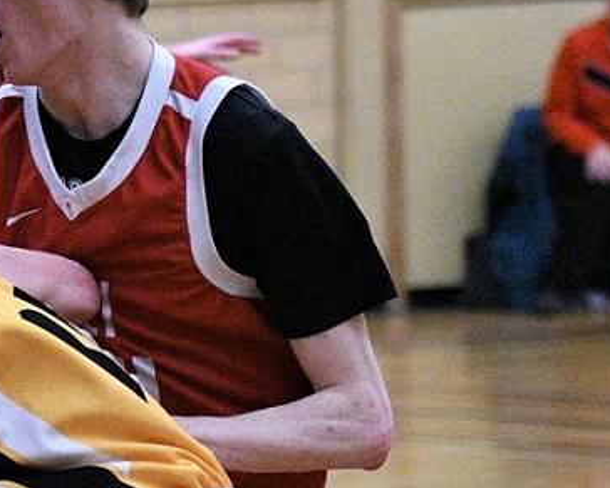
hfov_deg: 6.5
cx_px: -142
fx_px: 5342
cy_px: 414
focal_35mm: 296
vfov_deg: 5.2
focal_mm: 70
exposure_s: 1/1000
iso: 11400
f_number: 2.8
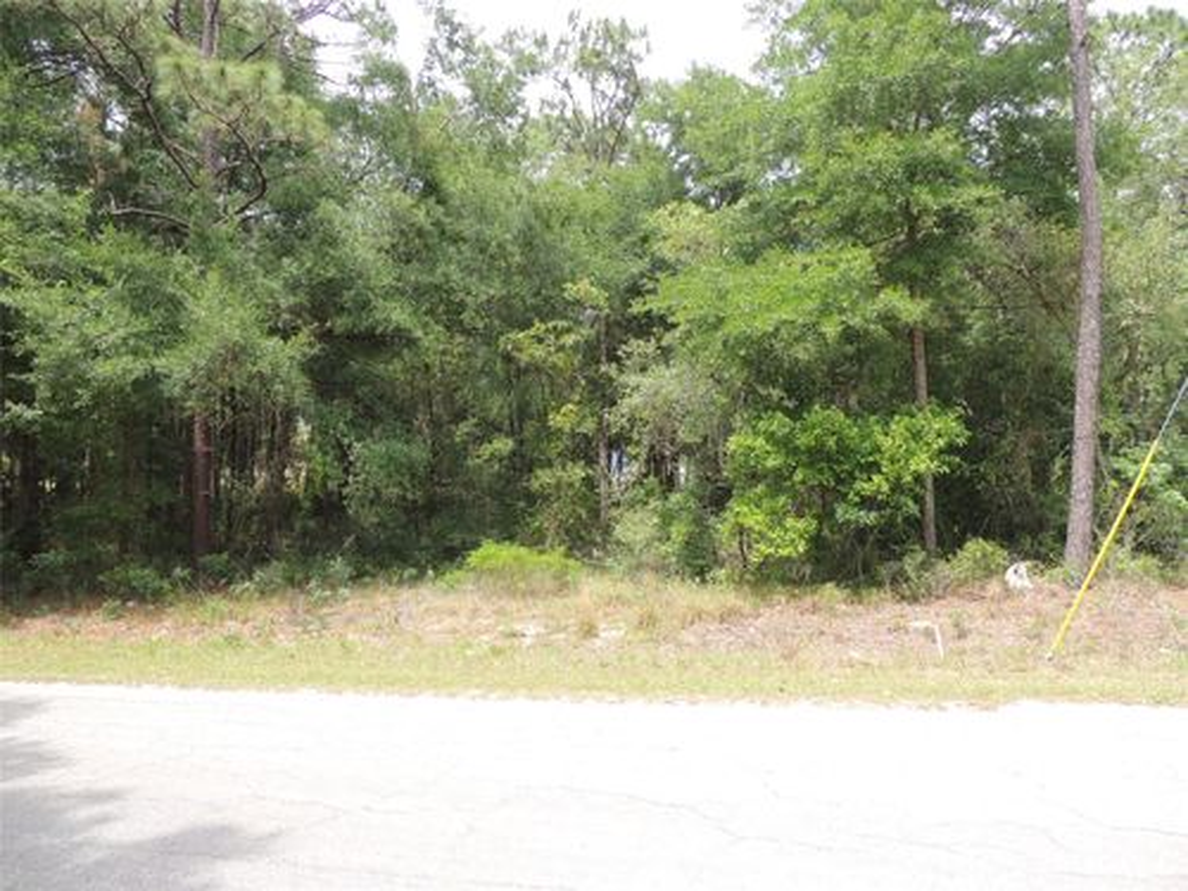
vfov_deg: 56.8
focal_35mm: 24
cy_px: 446
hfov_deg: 71.6
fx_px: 824
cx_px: 594
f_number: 3
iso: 100
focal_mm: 4.3
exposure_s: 1/400
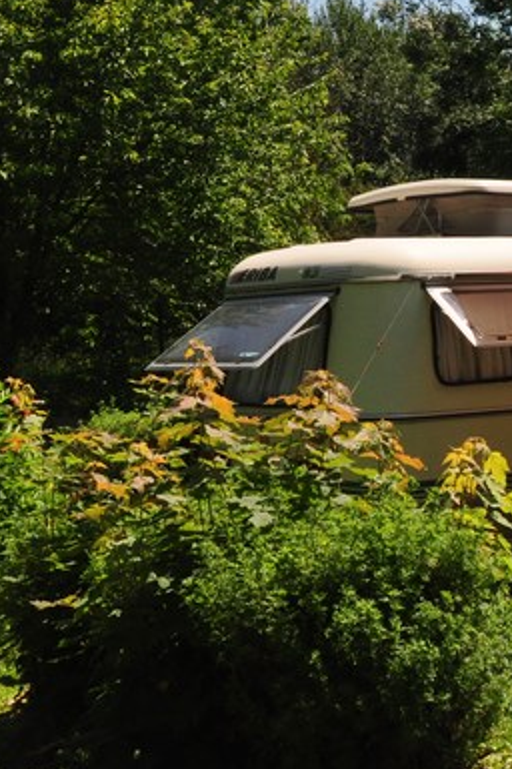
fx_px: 1707
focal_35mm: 80
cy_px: 238
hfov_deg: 16.2
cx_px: 664
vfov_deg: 25.2
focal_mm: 20
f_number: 10
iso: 400
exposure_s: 1/400
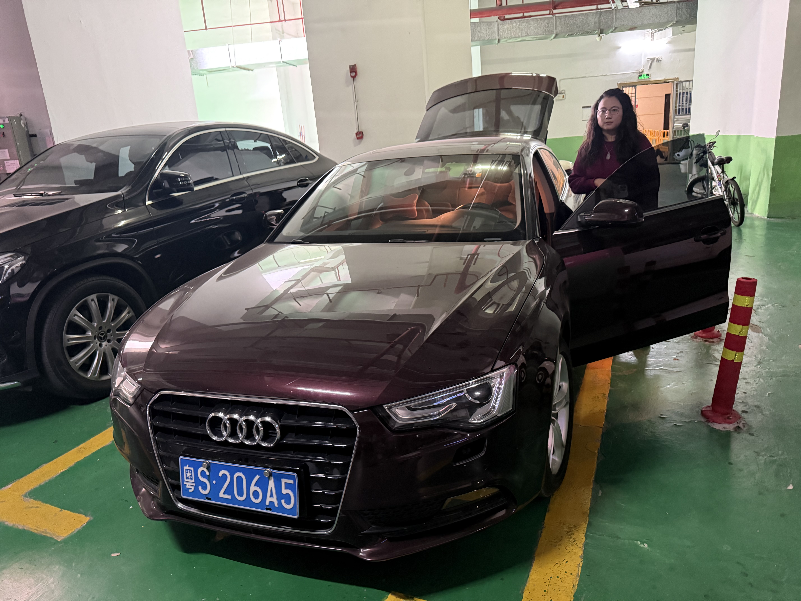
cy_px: 300
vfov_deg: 56.8
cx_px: 400
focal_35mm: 24
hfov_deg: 71.6
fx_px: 555
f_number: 1.78
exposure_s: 1/25
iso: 800
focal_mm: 6.76
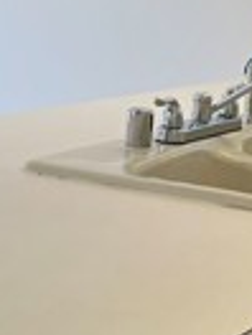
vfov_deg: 15.6
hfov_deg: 11.7
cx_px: 201
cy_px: 213
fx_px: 1223
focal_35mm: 126
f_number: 1.5
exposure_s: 1/254
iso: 50
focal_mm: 5.7
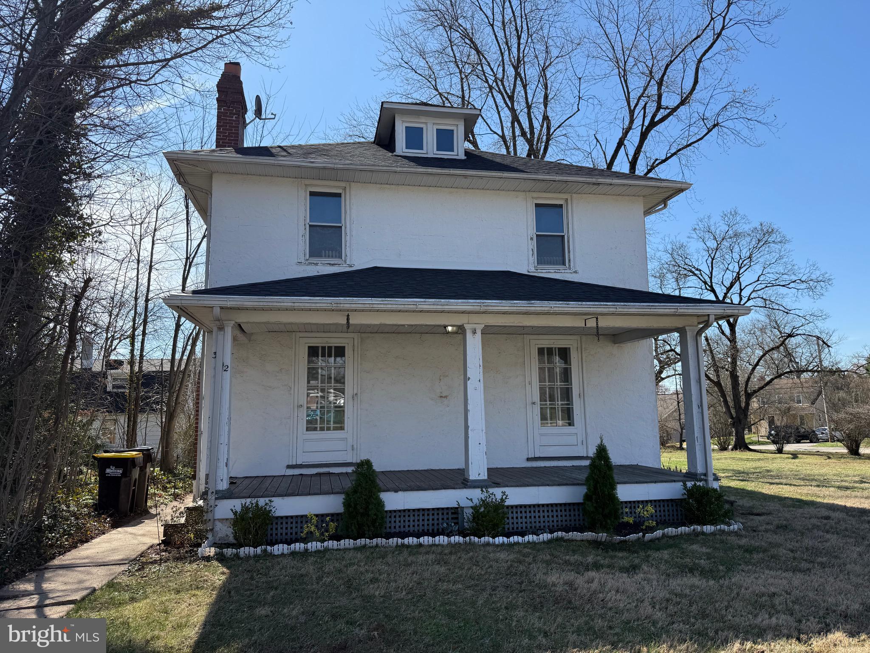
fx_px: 603
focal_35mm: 24
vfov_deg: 56.8
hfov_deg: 71.6
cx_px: 435
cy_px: 326
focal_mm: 6.76
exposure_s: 1/3425
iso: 80
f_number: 1.78
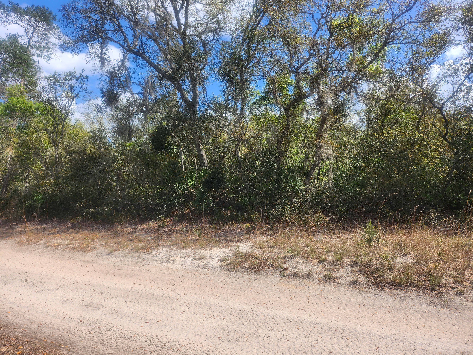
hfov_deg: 71.6
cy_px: 178
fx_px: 328
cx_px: 236
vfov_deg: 56.8
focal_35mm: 24
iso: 50
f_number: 1.8
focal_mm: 5
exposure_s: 1/2204
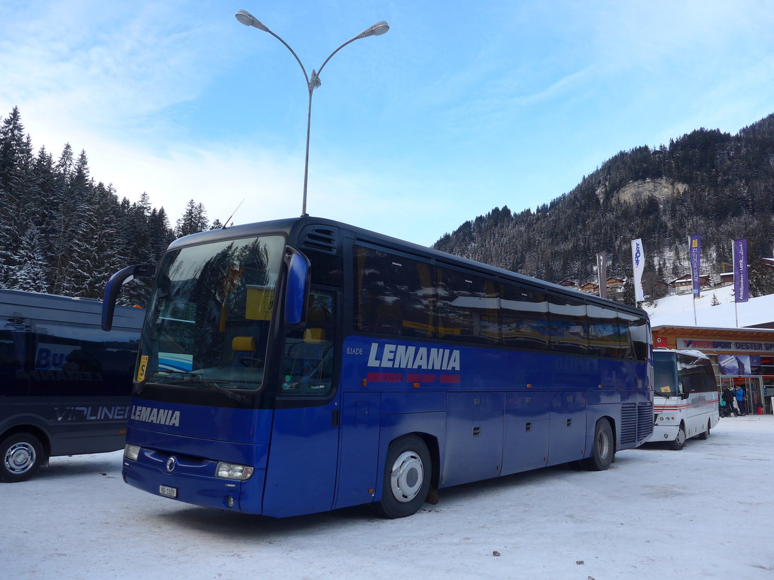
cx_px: 387
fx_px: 648
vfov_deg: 48.2
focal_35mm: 29
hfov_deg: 61.7
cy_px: 290
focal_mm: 6
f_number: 2.8
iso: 80
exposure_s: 1/400
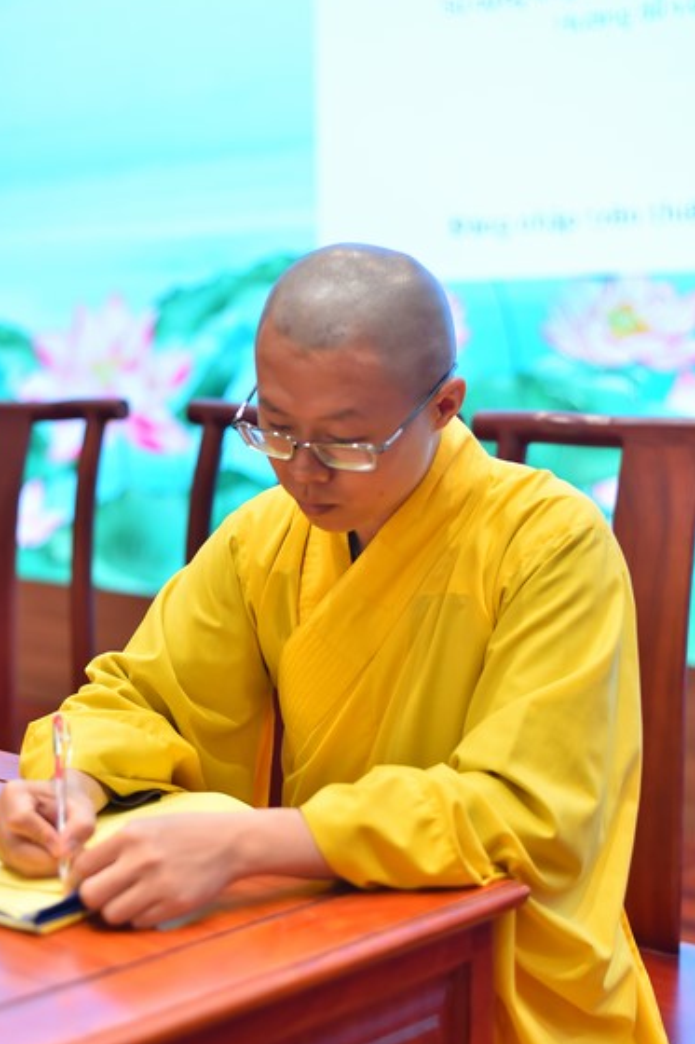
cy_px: 524
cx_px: 295
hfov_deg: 23.3
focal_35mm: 58
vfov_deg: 34.5
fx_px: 1680
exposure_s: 1/160
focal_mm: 50
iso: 640
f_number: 2.2
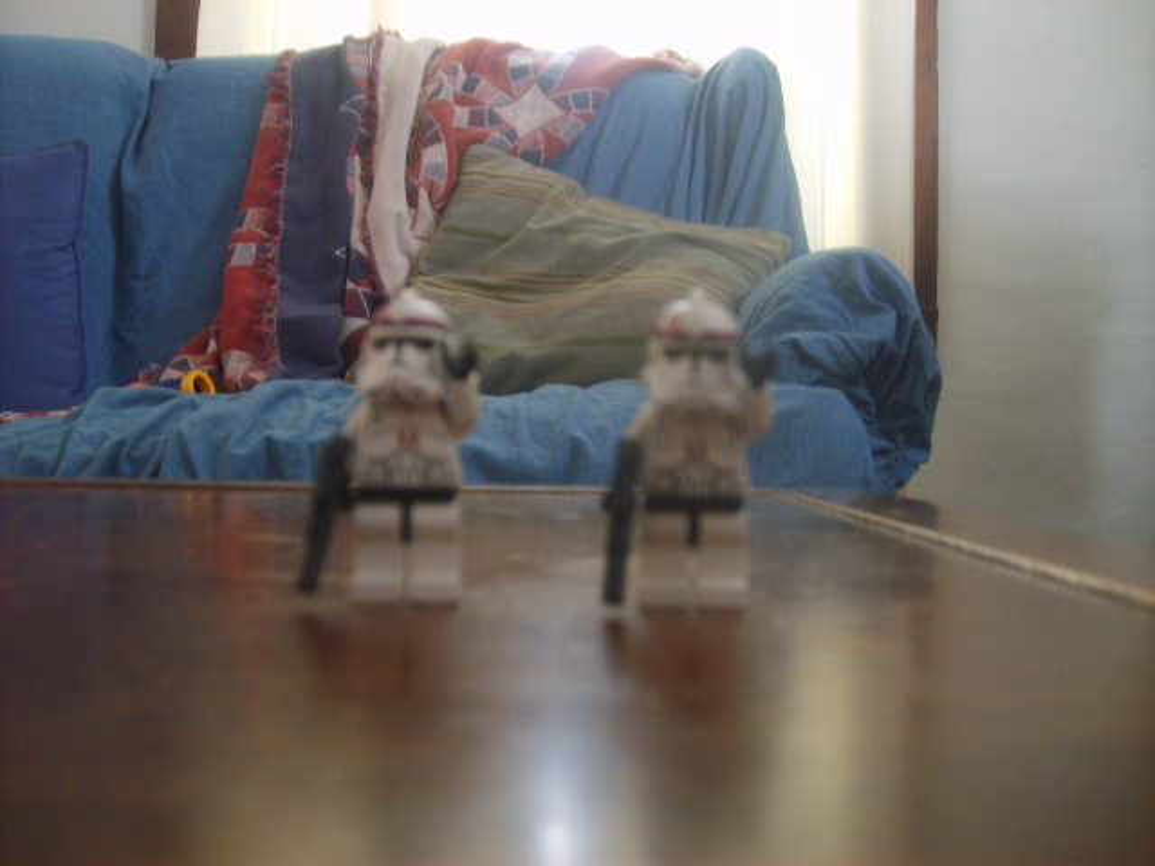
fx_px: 1168
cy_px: 433
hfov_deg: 52.6
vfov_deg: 40.7
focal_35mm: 35
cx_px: 578
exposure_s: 1/4
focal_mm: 5.8
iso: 139
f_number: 2.8
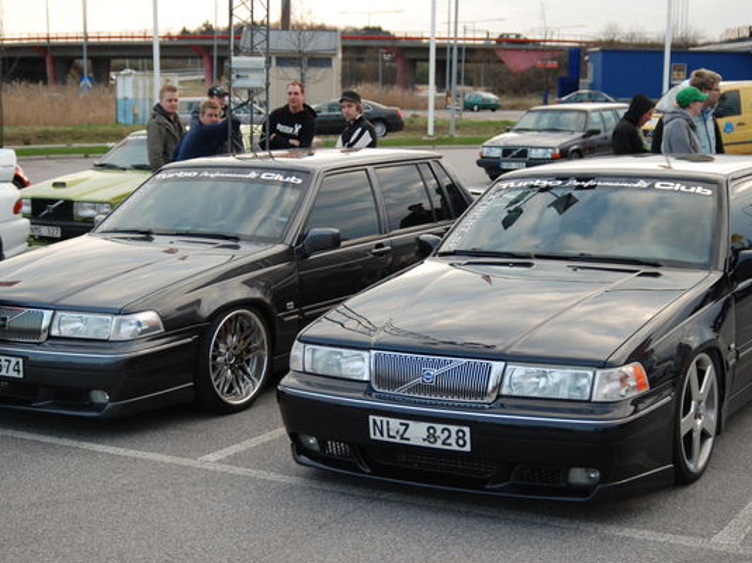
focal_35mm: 61
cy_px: 286
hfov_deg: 31.9
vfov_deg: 24.2
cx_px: 361
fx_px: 1316
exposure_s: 1/500
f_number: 3.8
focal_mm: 35
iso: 400
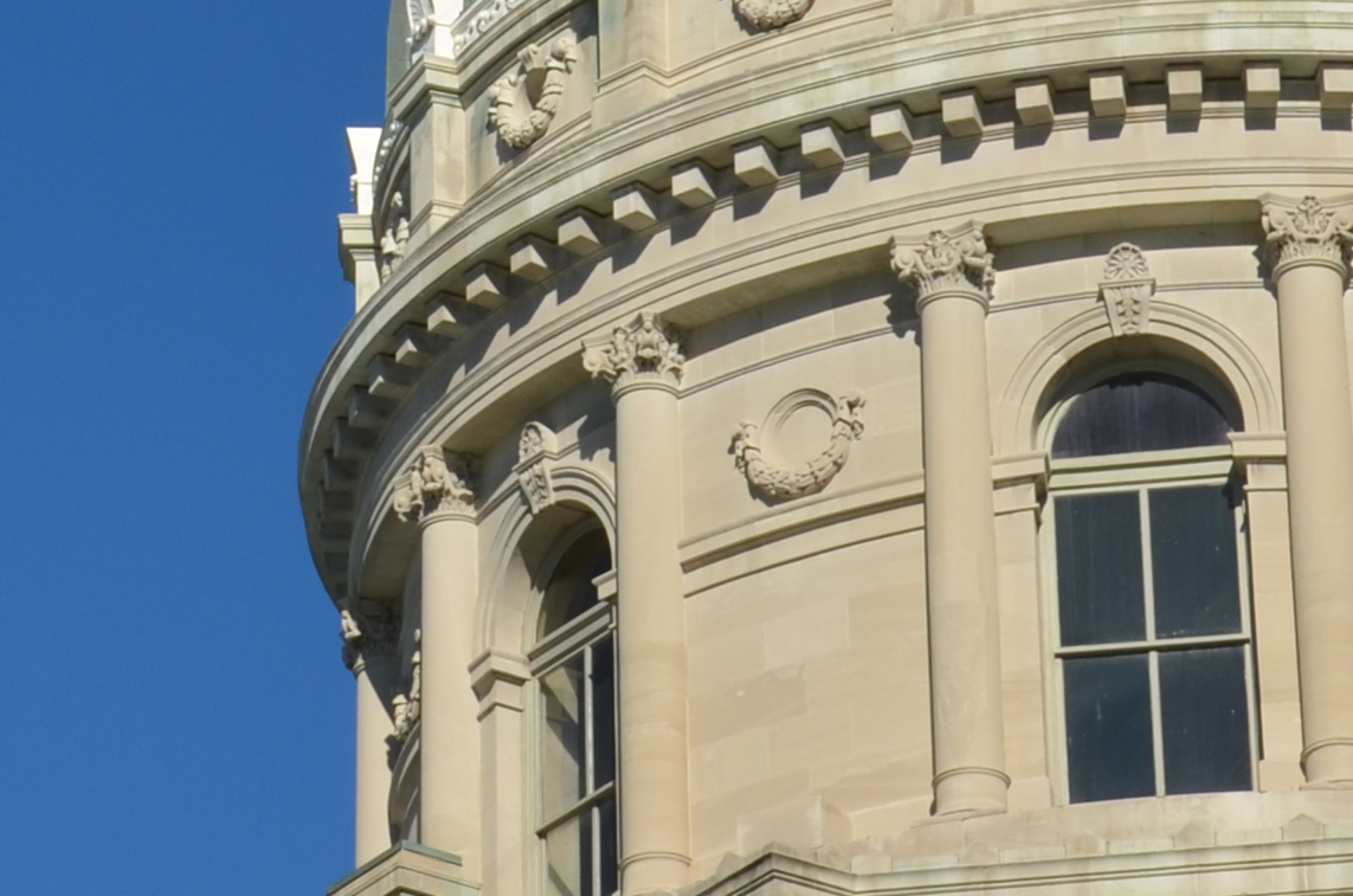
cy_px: -195
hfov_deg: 9.9
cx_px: 401
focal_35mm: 207
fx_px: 7763
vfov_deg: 6.6
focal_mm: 32
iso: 100
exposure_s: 1/250
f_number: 10
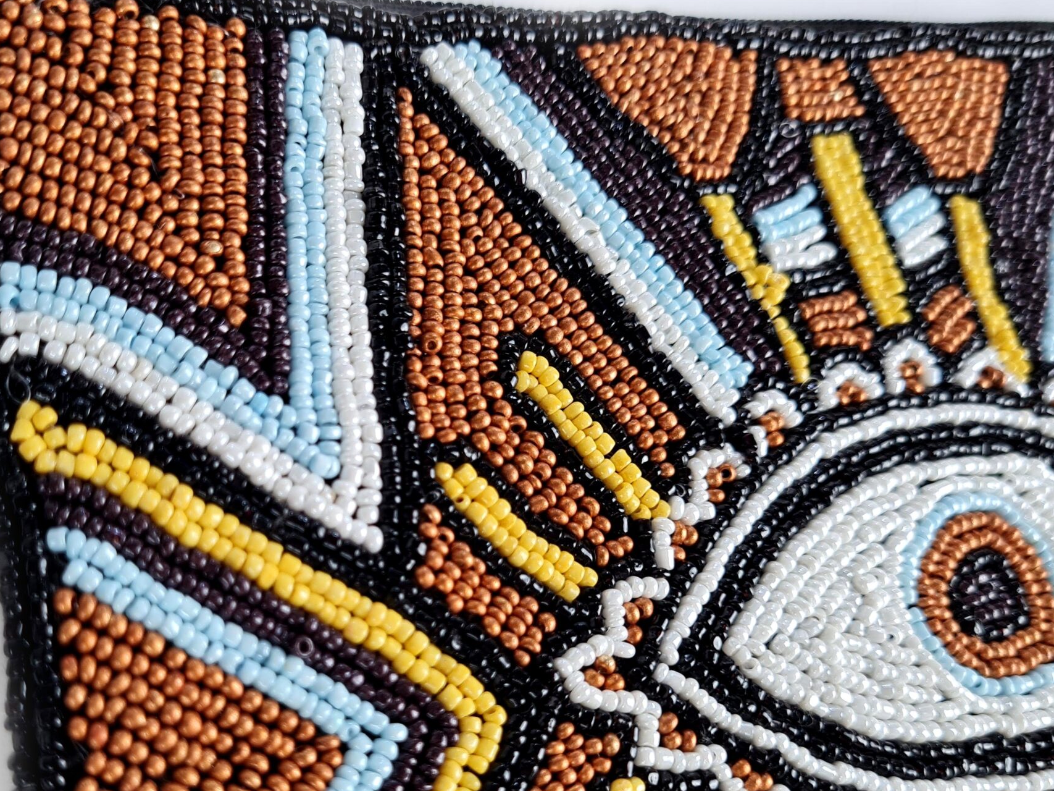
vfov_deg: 36.5
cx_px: 393
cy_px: 515
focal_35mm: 39
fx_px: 1187
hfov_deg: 47.4
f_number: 1.8
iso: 64
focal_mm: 5.4
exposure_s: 1/120
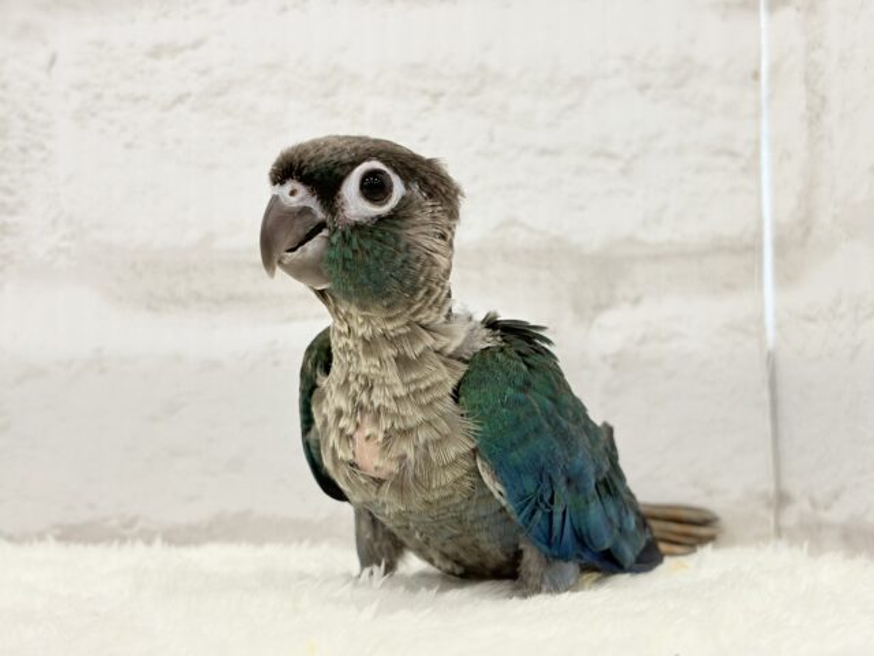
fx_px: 1313
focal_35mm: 52
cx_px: 437
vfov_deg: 28.0
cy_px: 328
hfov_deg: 36.8
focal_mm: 5.96
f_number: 1.6
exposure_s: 1/50
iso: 40
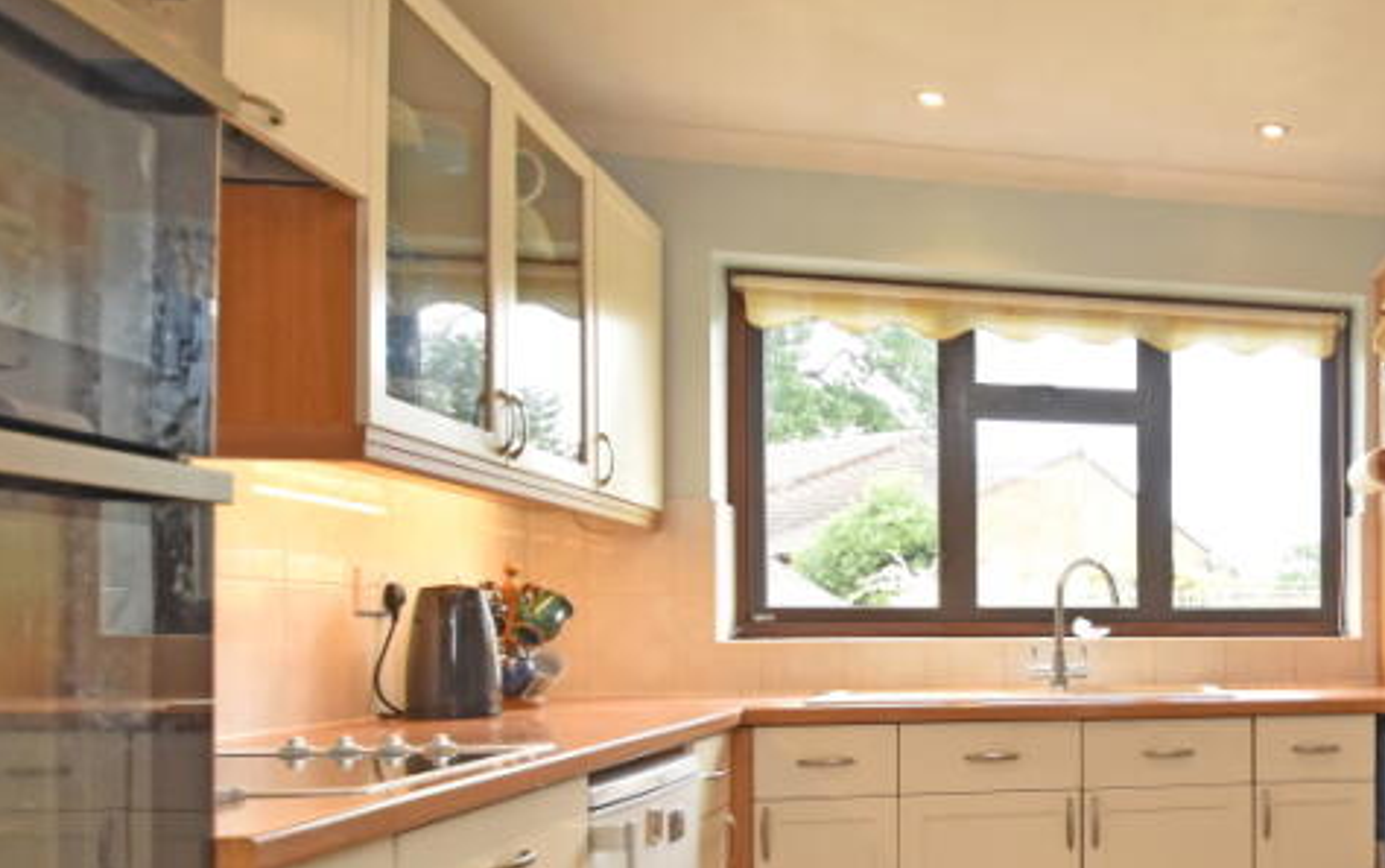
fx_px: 1246
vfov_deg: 37.7
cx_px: 1391
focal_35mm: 33
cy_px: 612
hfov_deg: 47.9
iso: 800
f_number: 4.5
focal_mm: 10
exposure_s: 1/160
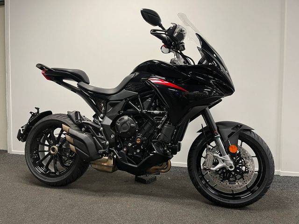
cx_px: 150
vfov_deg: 53.1
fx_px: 225
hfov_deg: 67.3
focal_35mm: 26
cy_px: 112
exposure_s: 1/50
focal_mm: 5.1
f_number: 1.6
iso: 100
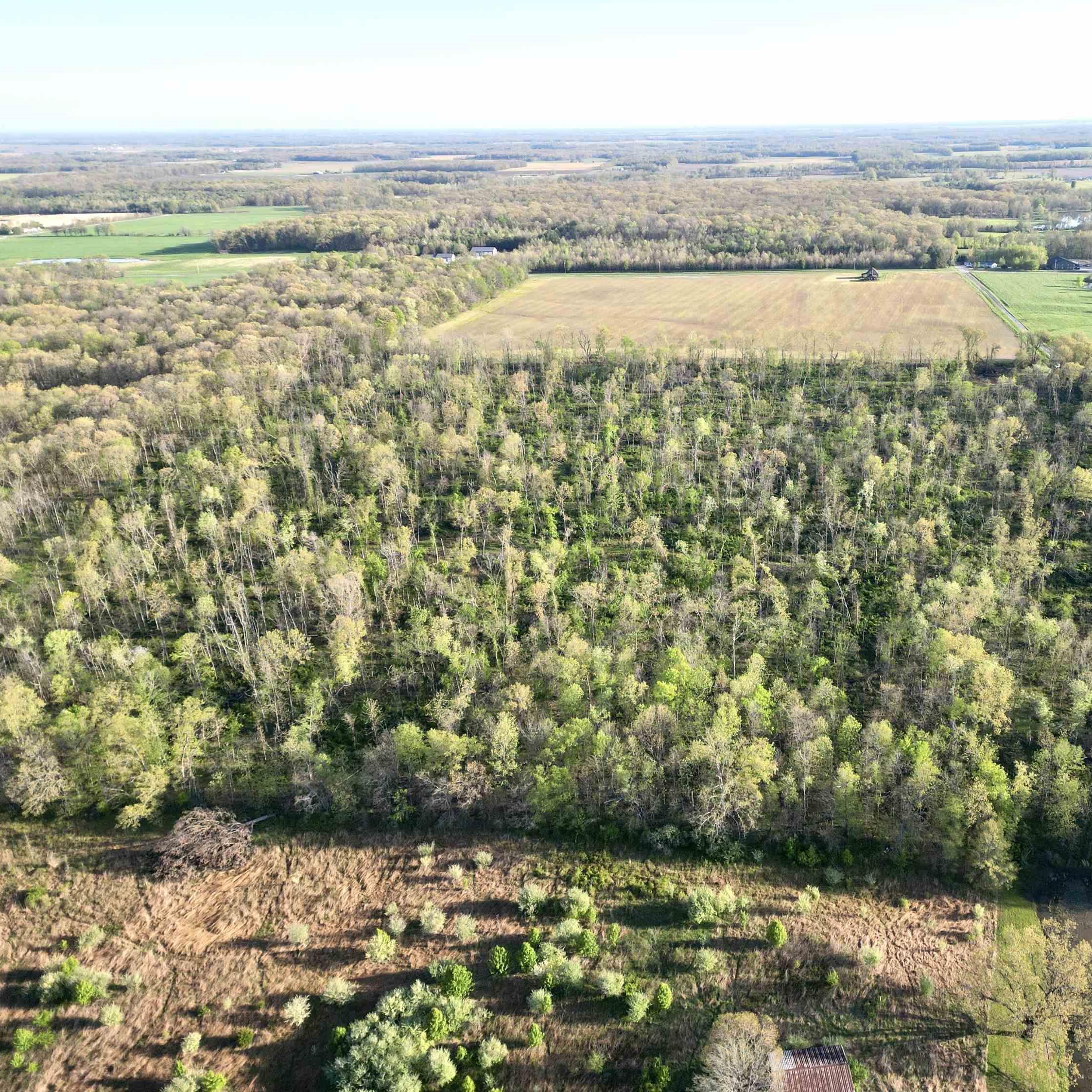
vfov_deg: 55.6
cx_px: 709
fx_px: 1035
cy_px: 540
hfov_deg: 54.7
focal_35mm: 29
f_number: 1.7
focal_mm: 6.72
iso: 150
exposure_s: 1/1500
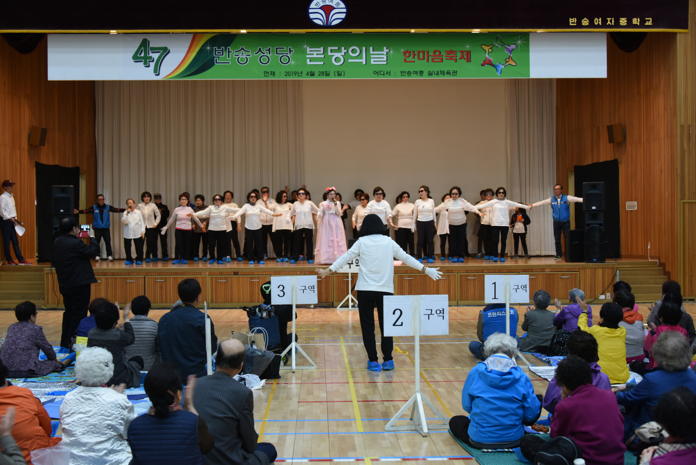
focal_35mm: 45
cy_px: 232
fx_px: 870
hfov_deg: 43.6
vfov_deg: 29.9
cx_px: 348
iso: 800
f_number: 4.2
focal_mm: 45
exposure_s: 1/80
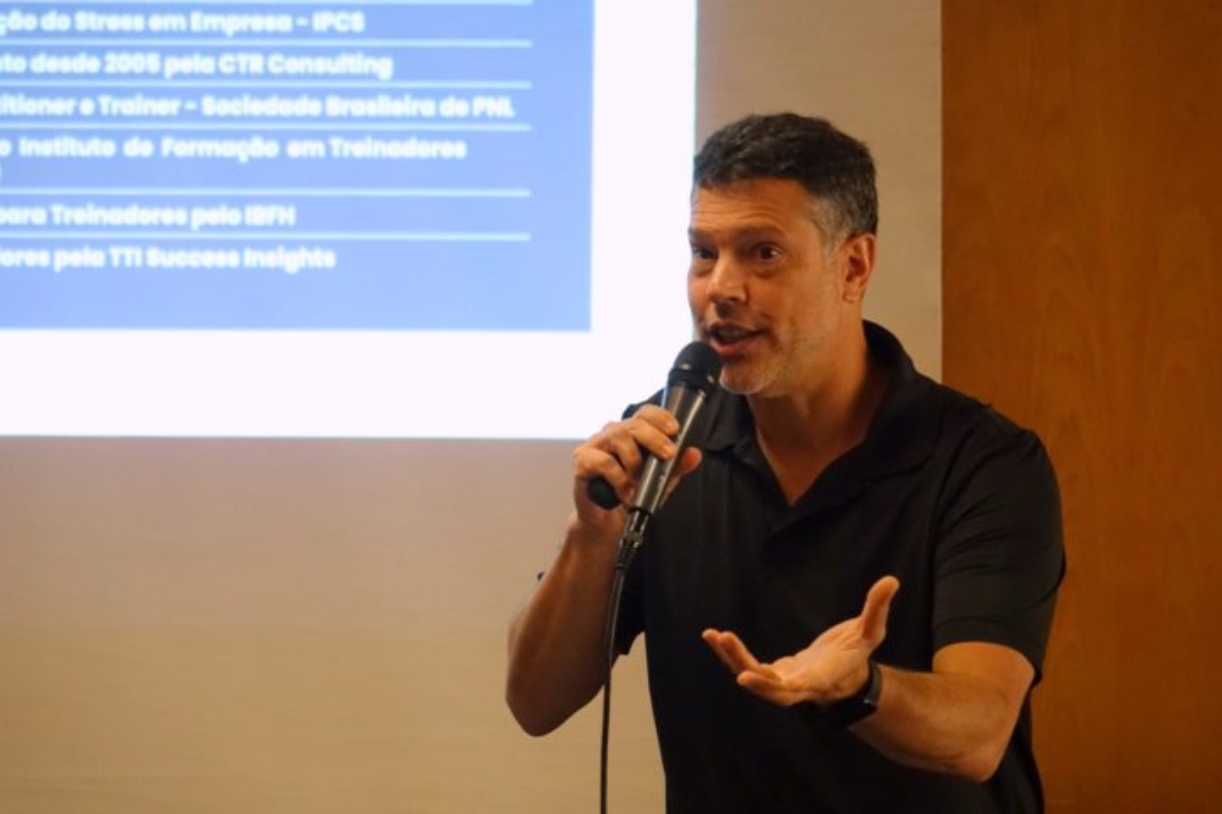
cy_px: 407
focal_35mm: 200
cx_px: 611
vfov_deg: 6.9
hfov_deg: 10.3
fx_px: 6788
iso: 2000
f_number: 3.5
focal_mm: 73.3
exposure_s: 1/200
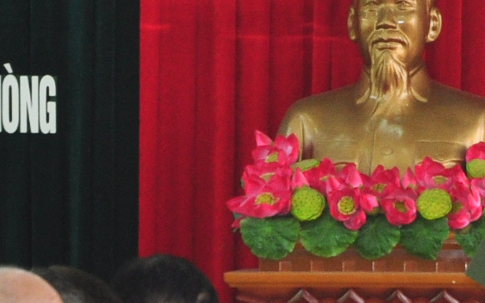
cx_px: 426
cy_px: 233
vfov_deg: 3.0
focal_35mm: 436
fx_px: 5763
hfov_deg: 4.8
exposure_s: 1/60
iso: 500
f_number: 5.6
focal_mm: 52
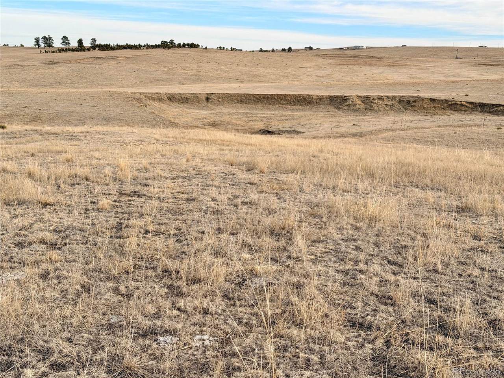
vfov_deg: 30.3
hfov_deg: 39.7
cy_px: 189
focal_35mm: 48
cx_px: 252
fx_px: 699
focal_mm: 6.76
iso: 64
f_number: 1.78
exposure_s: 1/2494
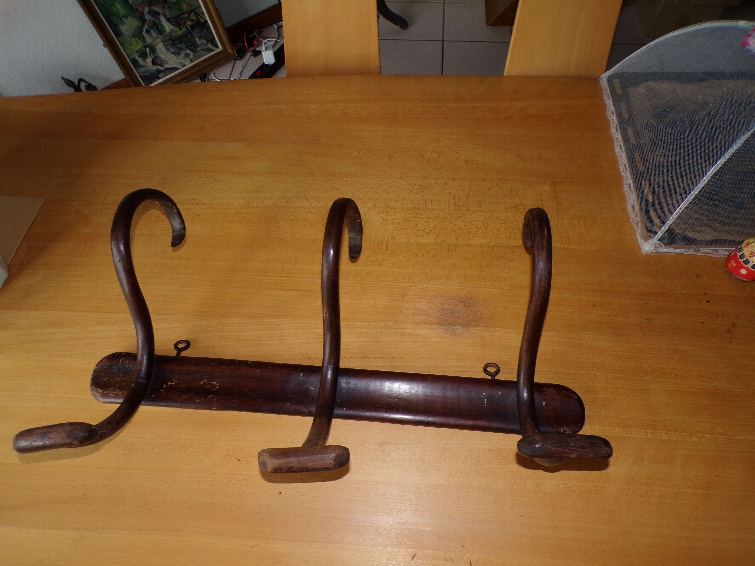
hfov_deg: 71.6
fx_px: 523
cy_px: 283
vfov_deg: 56.8
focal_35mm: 24
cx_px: 378
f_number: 3
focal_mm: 4.3
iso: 200
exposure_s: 1/60
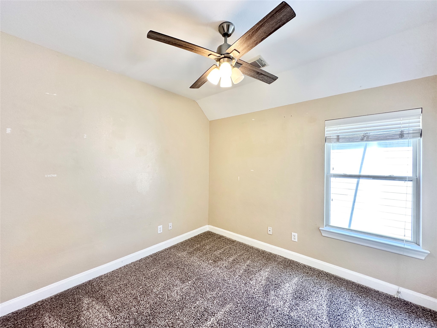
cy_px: 164
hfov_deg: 102.1
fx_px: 177
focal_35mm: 14
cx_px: 218
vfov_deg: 85.7
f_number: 2.2
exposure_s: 1/120
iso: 160
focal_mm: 2.22
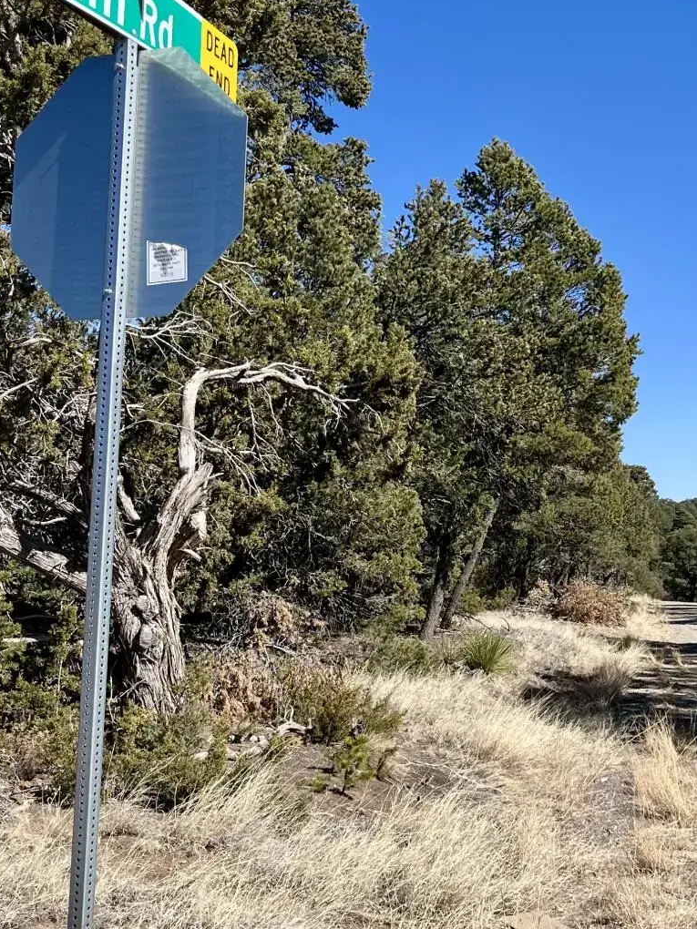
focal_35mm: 51
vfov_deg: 37.5
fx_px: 1369
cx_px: 514
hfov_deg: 28.2
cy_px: 463
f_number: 1.6
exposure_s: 1/3413
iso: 50
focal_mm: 5.1
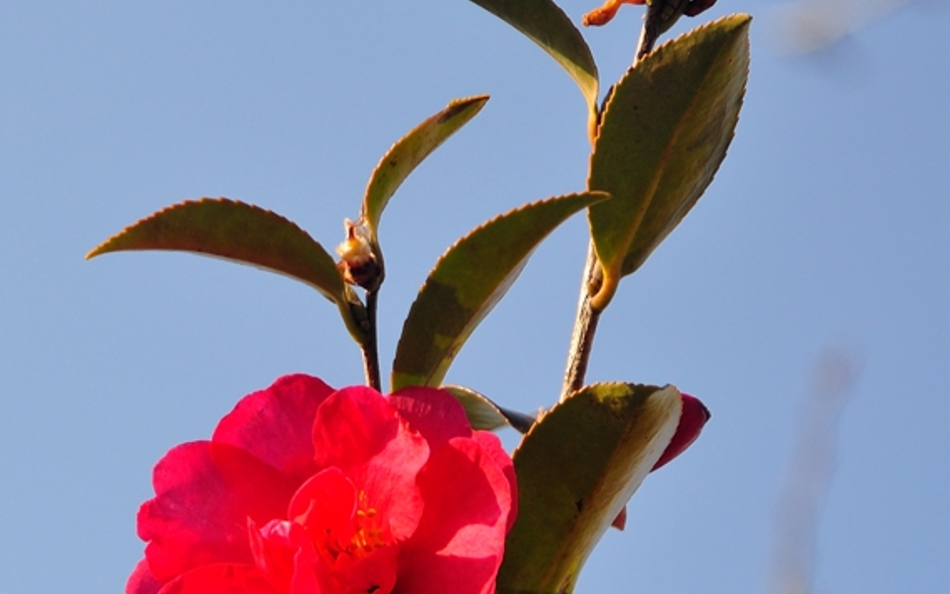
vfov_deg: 3.8
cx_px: 155
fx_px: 8987
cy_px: 400
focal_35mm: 347
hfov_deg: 6.0
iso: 100
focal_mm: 70
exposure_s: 1/400
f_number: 4.5
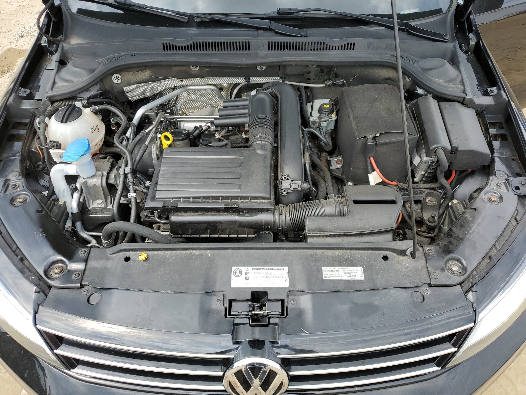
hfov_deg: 67.3
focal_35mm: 26
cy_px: 198
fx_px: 395
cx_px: 263
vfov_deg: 53.1
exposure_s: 1/1000
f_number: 1.5
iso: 50
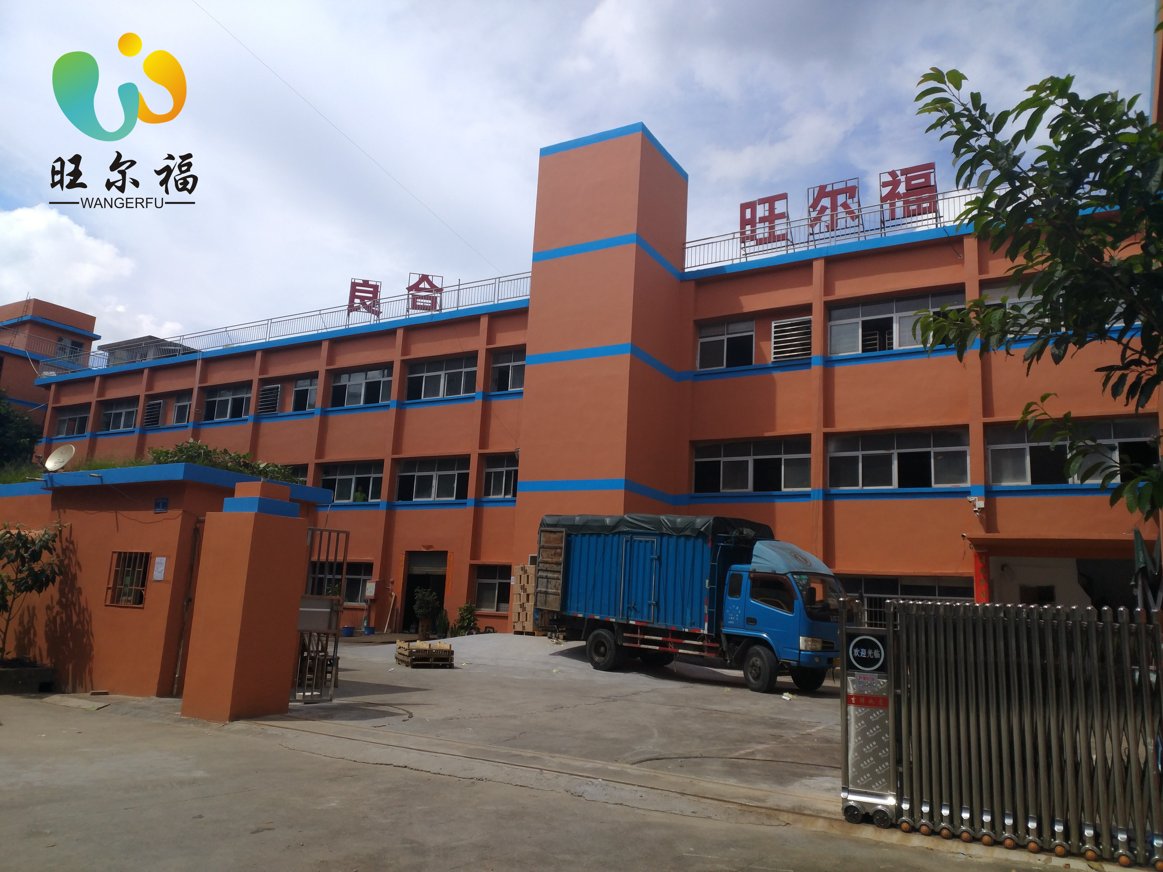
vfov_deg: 51.4
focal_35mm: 27
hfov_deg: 65.3
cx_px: 582
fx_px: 907
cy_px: 436
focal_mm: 4.73
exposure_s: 1/1196
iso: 125
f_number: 2.2
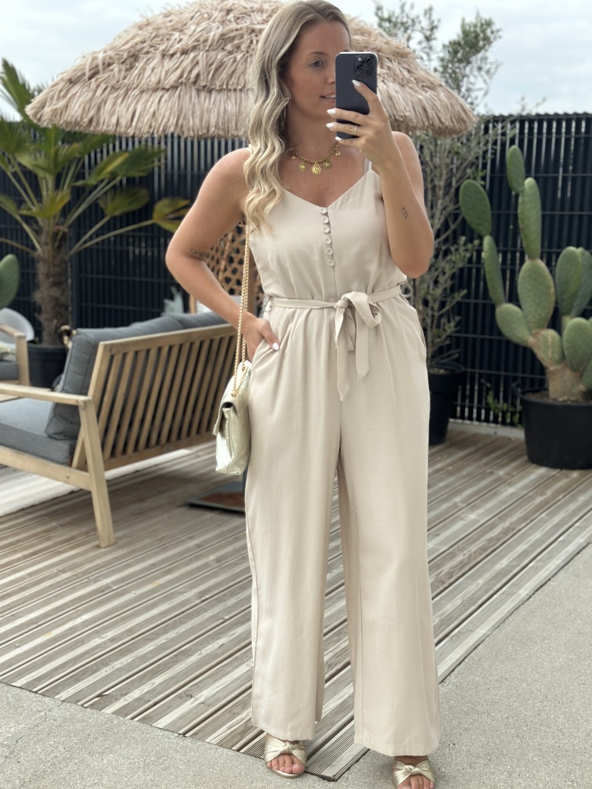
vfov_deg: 39.7
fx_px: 1095
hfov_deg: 30.3
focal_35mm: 48
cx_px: 296
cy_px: 394
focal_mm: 6.86
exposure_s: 1/4367
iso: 100
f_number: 1.78
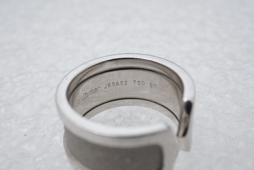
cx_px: 127
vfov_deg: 29.9
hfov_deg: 43.6
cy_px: 85
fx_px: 317
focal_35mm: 45
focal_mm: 30
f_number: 22
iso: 400
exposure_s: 1/125
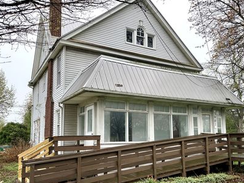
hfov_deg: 59.4
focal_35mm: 30
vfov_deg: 46.7
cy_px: 104
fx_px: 211
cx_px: 149
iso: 80
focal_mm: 6.86
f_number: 1.78
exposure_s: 1/634
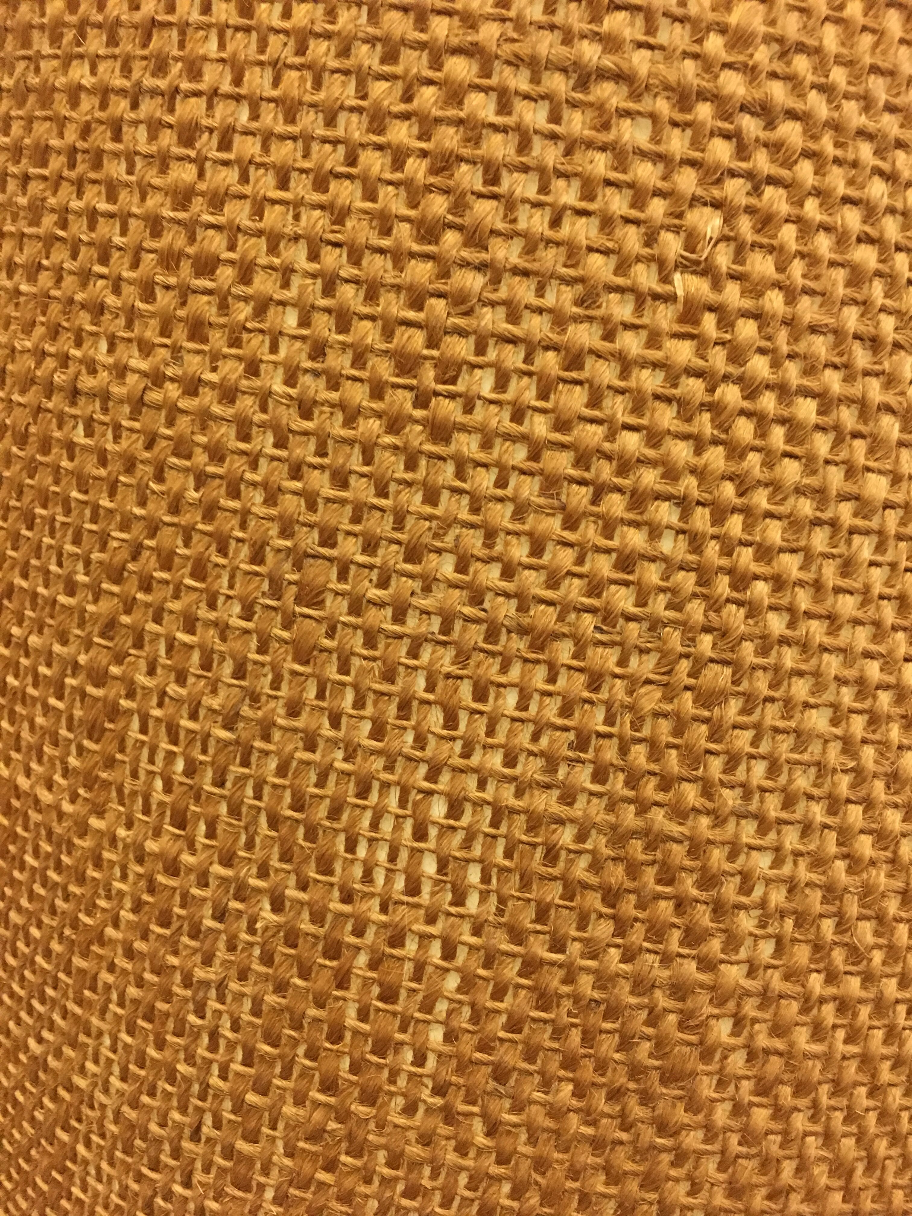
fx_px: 1019
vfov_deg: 61.7
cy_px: 608
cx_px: 456
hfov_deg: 48.2
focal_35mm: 29
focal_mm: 4.15
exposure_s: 1/20
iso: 200
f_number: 2.2
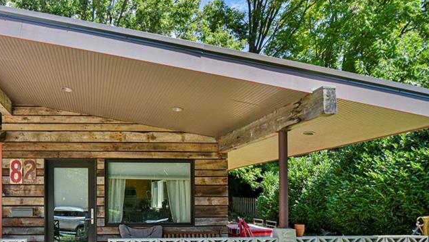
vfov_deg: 42.0
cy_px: 172
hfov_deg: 66.1
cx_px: 115
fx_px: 307
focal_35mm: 27
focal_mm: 16
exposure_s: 1/800
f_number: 14
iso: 1600
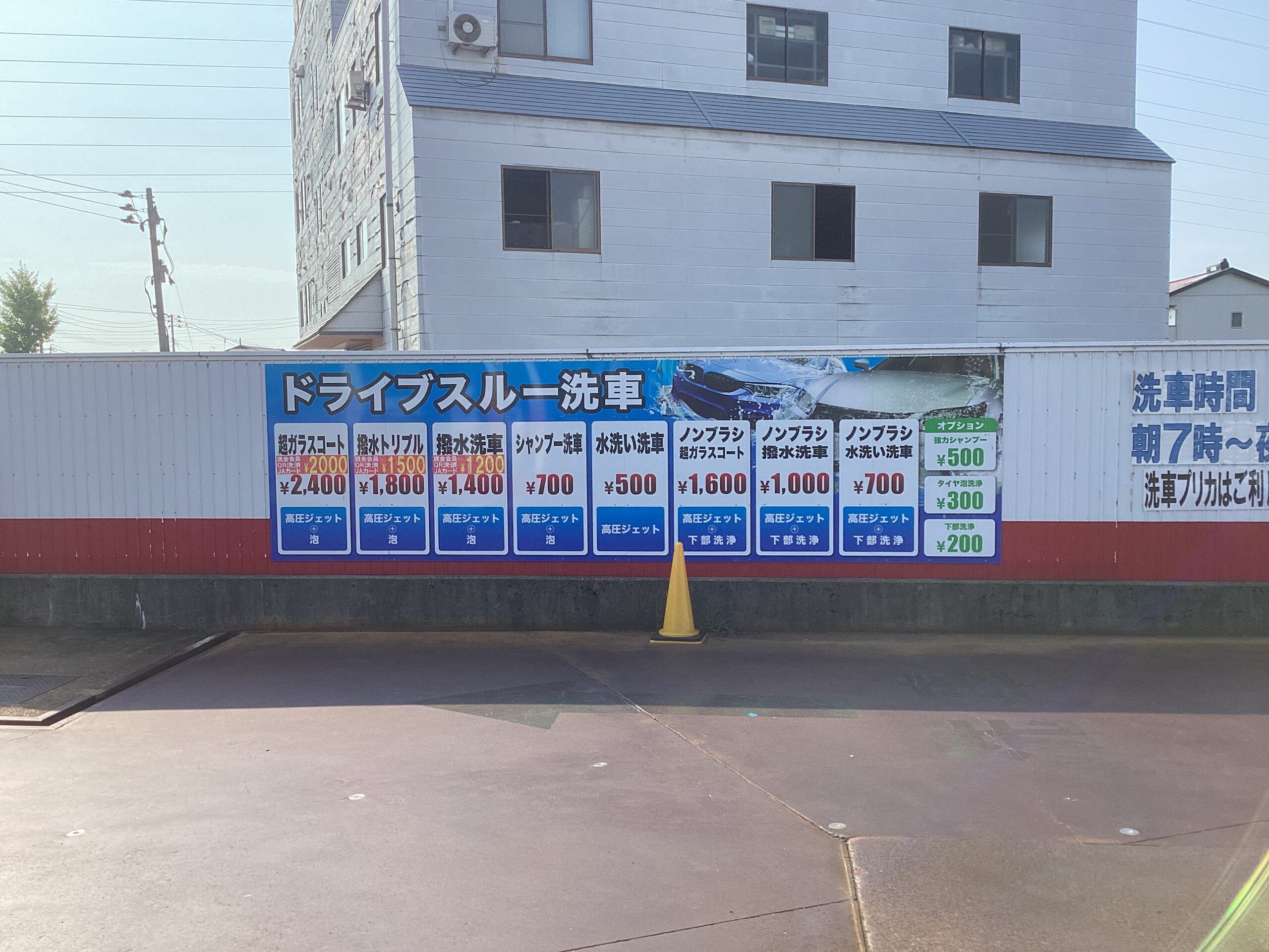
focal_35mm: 31
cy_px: 476
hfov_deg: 58.4
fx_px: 1136
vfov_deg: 45.4
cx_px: 634
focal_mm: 3.3
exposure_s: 1/1018
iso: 25
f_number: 2.4
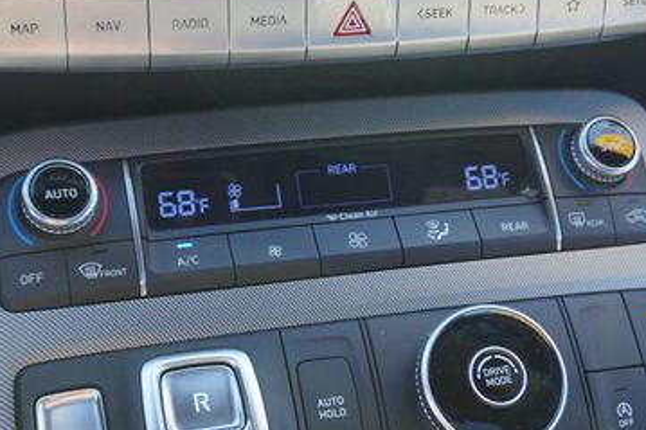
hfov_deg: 30.1
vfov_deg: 20.3
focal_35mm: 67
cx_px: 315
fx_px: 1200
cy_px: 243
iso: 250
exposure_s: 1/60
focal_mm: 25
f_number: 4.5
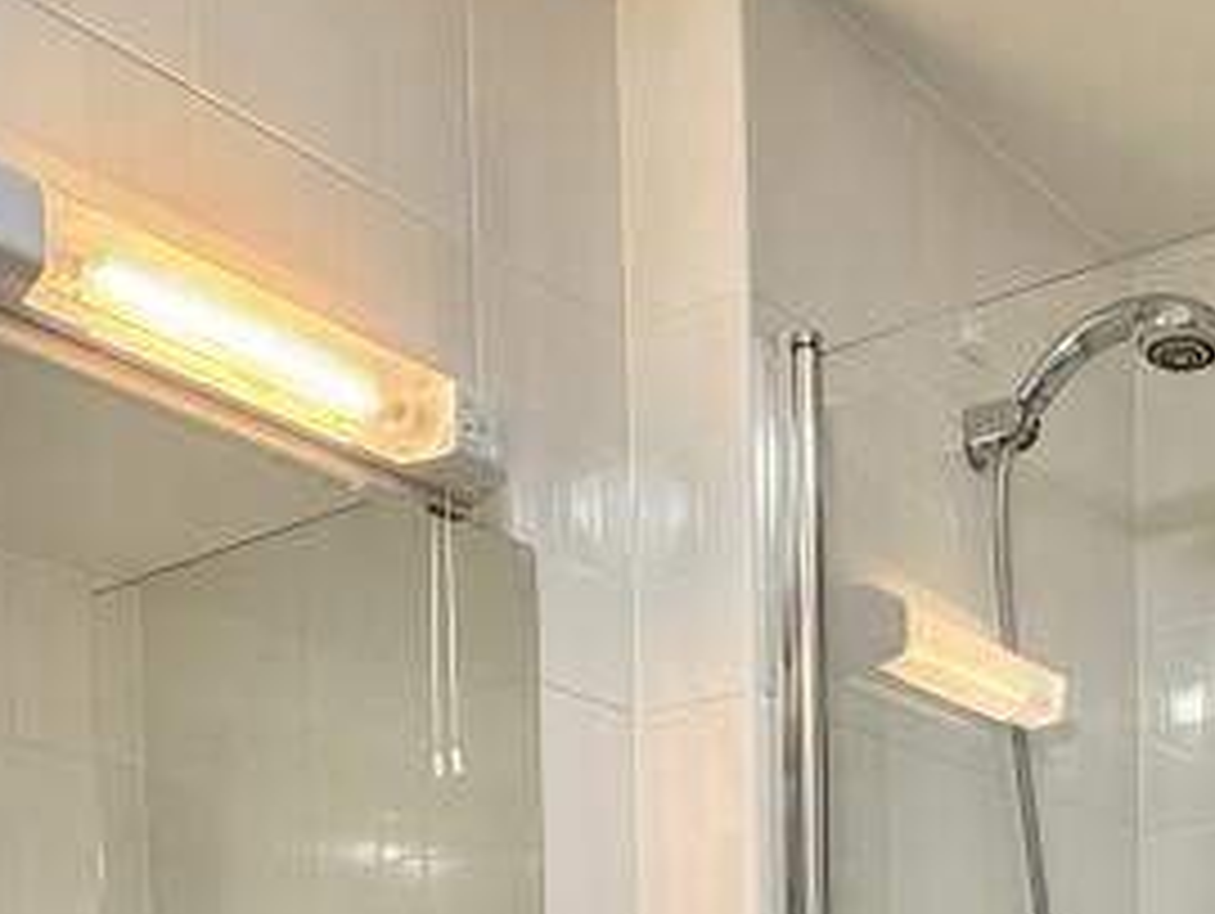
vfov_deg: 22.5
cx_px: 976
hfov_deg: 35.0
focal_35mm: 53
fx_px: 1862
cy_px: 1382
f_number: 2.2
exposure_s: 1/100
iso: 200
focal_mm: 2.22
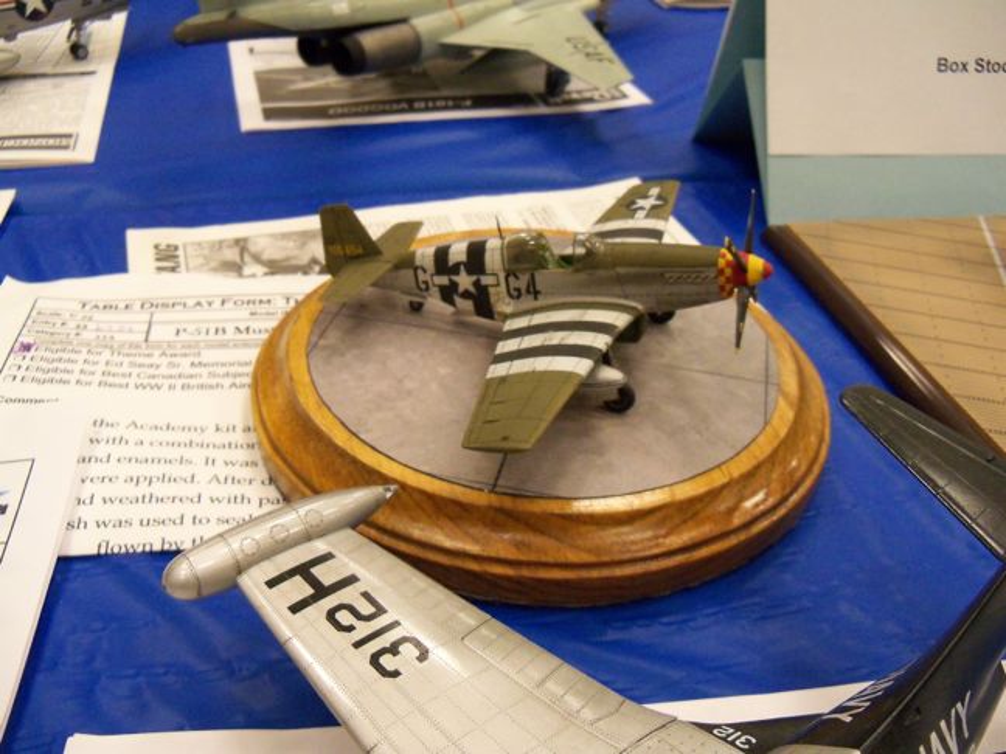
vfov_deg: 40.7
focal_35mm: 35
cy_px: 377
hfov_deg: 52.6
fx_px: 1017
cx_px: 503
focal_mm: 6.2
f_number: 3.5
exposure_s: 1/30
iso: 400
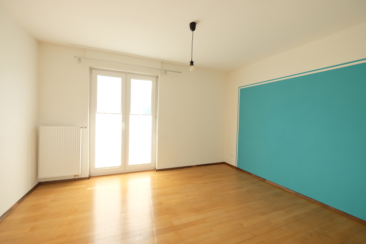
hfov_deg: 100.4
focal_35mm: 15
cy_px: 122
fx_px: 152
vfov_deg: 77.3
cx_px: 183
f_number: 4
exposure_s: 1/105
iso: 400
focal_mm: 10
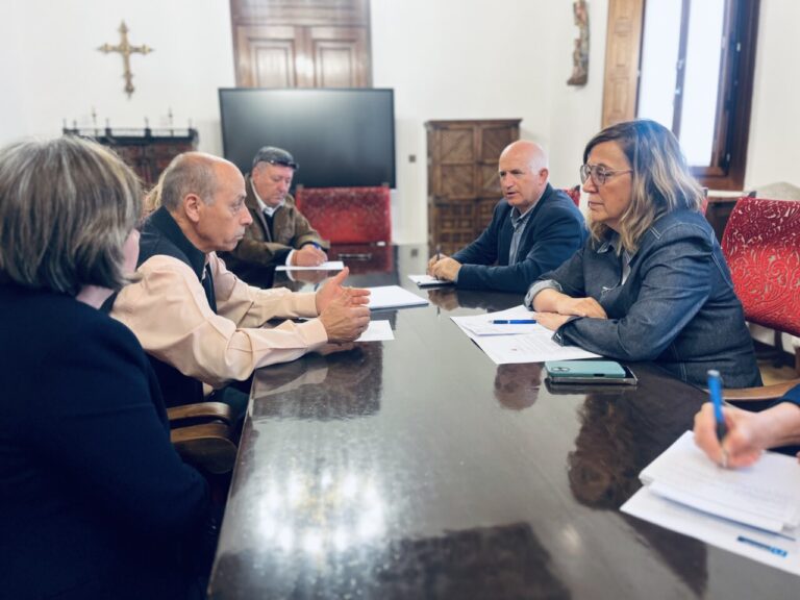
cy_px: 300
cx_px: 400
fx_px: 601
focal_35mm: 26
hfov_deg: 67.3
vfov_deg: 53.1
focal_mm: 5.1
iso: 250
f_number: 1.6
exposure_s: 1/50
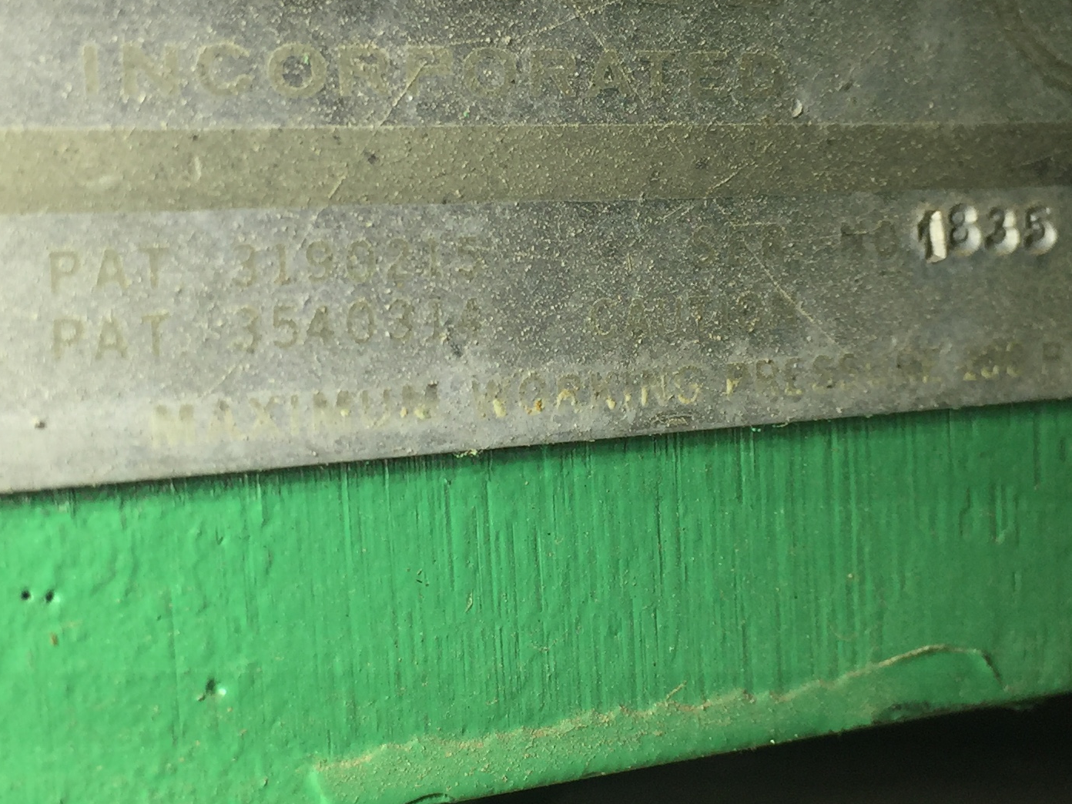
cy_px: 373
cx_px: 595
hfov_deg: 28.5
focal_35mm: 68
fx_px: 2106
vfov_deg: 21.6
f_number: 2.2
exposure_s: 1/842
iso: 32
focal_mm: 4.15
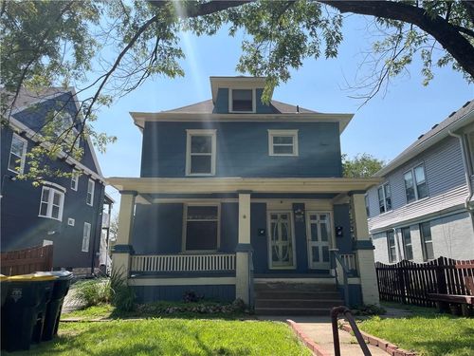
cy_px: 178
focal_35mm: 26
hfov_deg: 67.3
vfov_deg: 53.1
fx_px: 356
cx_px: 237
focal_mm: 4.2
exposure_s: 1/3731
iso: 32
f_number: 1.6
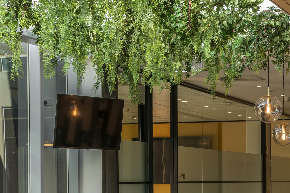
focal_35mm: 115
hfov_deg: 17.8
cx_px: 177
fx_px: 926
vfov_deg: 11.7
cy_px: 215
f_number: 8
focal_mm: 46
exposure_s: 1/2.5
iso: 80
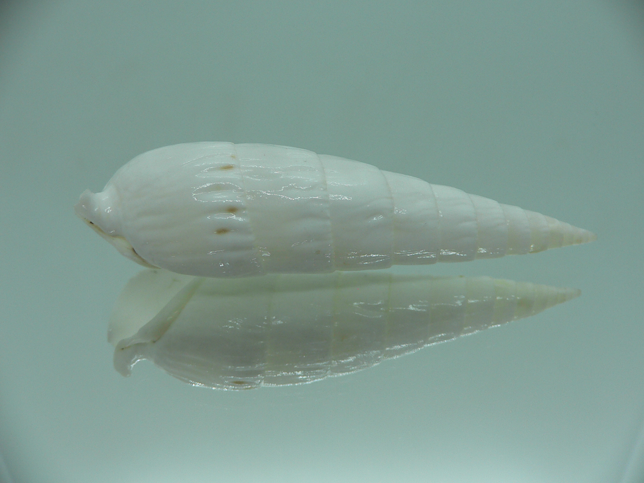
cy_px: 242
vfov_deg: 40.7
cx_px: 322
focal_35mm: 35
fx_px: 651
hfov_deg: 52.6
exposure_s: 1/80
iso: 80
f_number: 2.8
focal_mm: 4.6
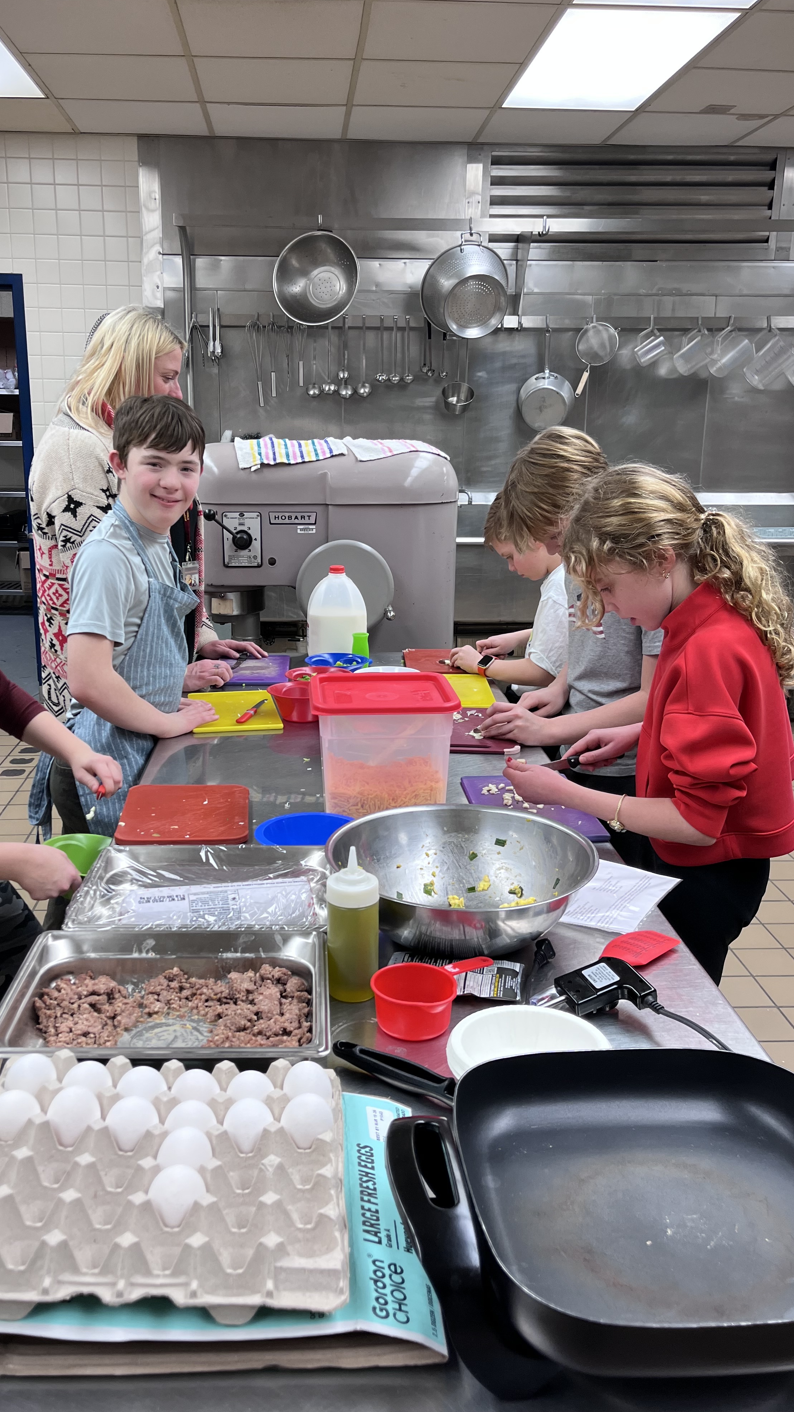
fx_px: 1085
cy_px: 690
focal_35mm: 29
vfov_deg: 66.1
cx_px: 341
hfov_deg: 40.1
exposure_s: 1/120
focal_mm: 5.1
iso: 100
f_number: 1.6
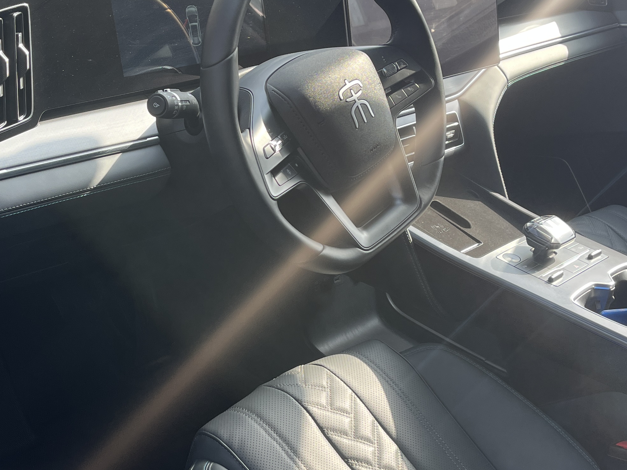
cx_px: 255
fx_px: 960
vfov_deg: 27.5
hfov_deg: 36.1
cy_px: 266
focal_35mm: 53
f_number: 1.6
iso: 50
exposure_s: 1/425
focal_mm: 5.1
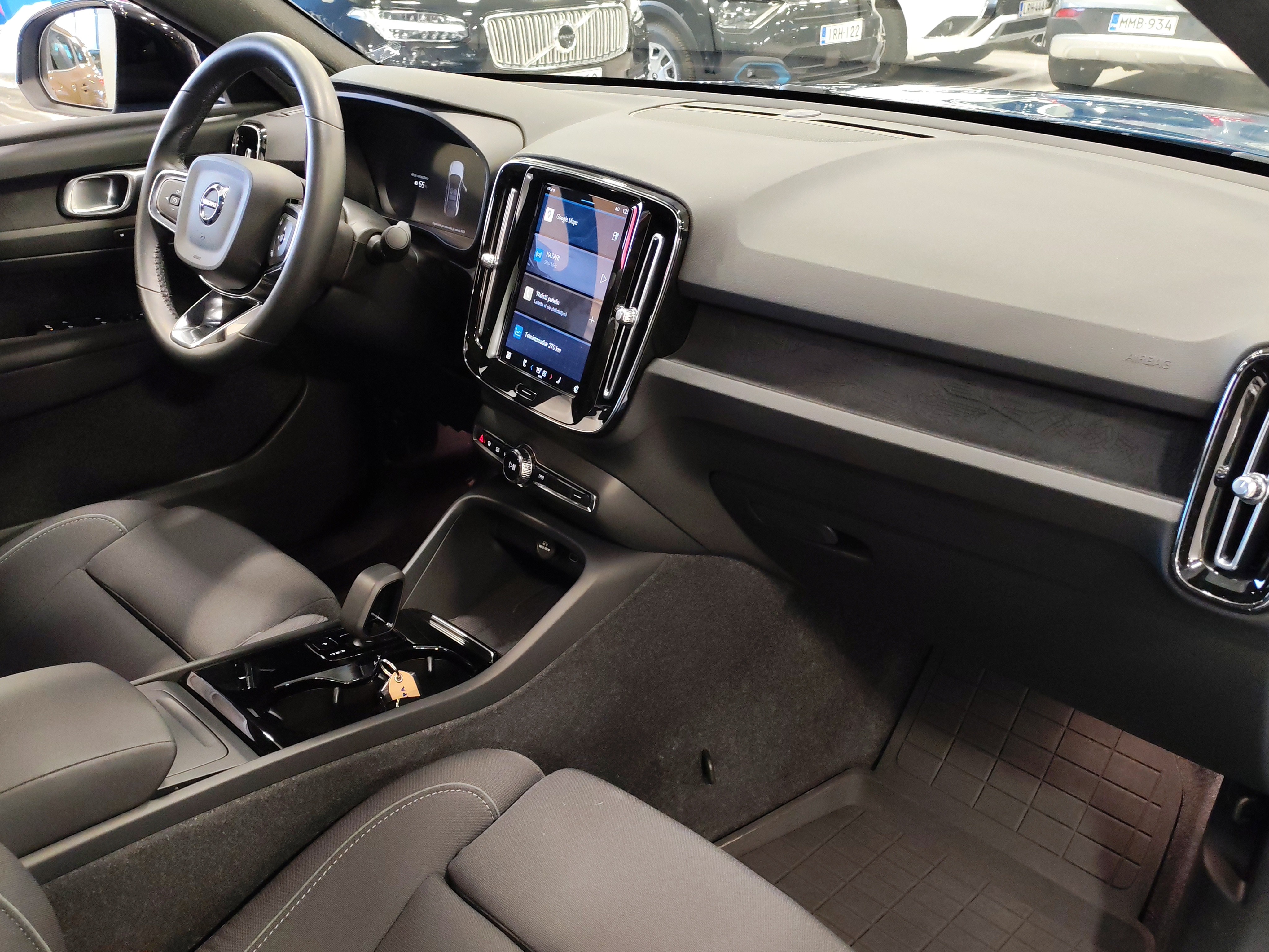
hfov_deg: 56.8
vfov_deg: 44.2
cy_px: 476
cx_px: 634
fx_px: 1173
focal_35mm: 32
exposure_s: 1/50
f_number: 1.9
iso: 1600
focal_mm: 6.12
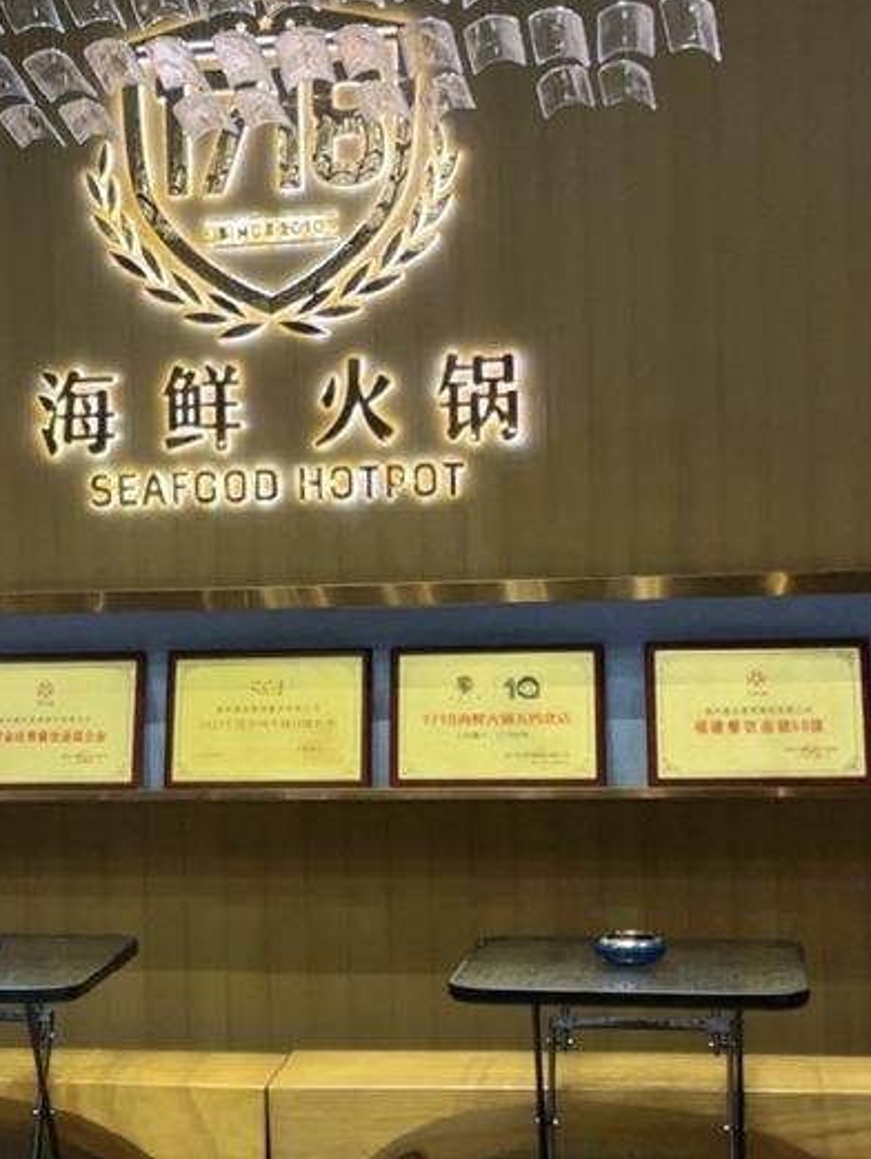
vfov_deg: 17.3
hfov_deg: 13.1
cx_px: 173
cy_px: 244
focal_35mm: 113
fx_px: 3788
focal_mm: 5.1
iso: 250
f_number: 1.6
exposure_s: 1/50
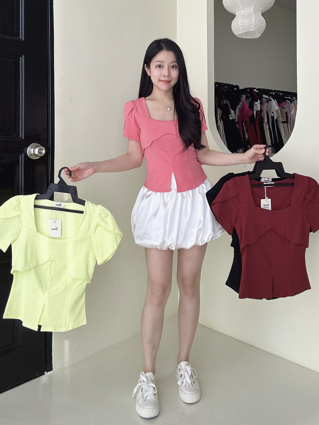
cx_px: 160
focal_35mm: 23
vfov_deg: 73.9
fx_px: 283
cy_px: 212
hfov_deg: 58.9
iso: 80
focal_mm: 2.69
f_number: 1.9
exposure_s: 1/110
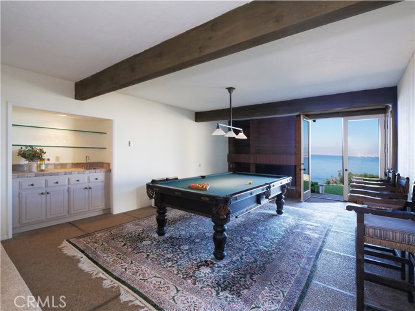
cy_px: 156
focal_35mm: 16
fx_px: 192
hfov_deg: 94.5
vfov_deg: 78.1
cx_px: 208
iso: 1600
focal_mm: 8
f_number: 8
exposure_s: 1/30
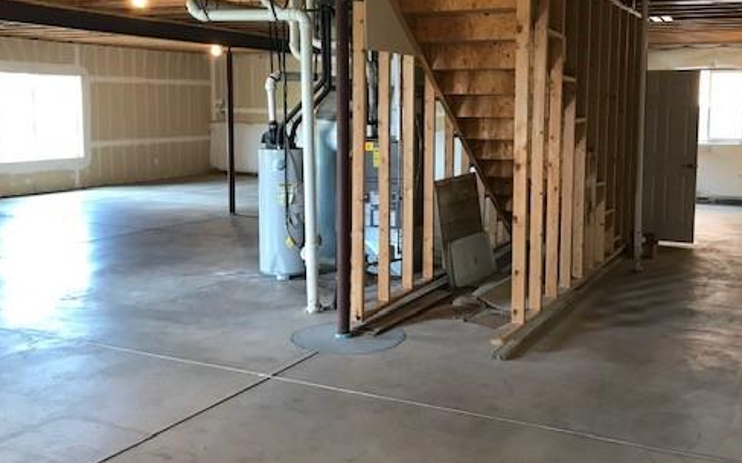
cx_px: 453
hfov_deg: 50.0
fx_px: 788
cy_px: 189
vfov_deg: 32.7
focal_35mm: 39
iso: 50
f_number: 1.8
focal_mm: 3.99
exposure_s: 1/15
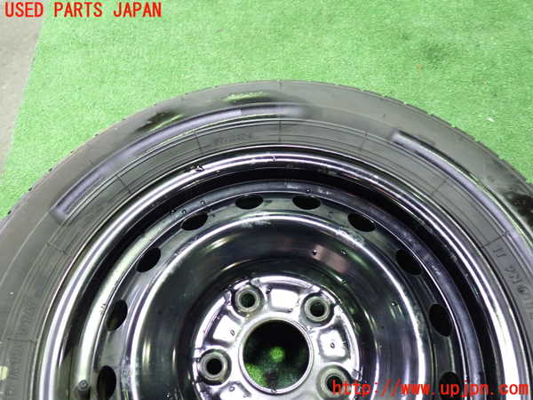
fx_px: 462
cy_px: 200
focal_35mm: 30
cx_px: 266
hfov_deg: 60.0
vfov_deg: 46.8
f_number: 2.3
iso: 800
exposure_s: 1/20
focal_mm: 5.4
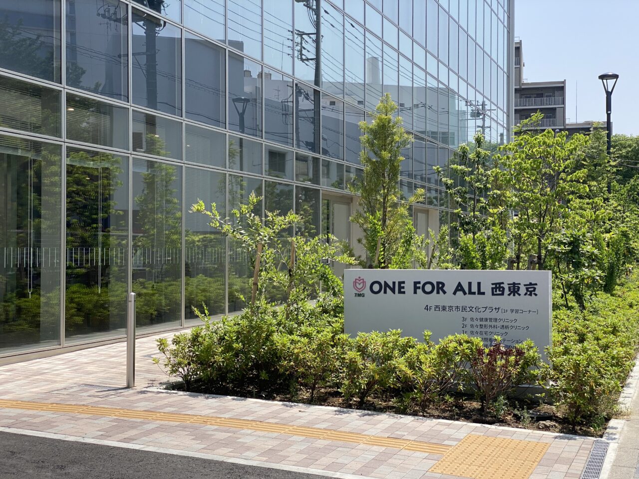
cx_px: 320
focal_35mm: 52
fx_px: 960
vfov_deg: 28.0
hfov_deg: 36.8
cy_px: 240
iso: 20
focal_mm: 6
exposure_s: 1/1597
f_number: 2
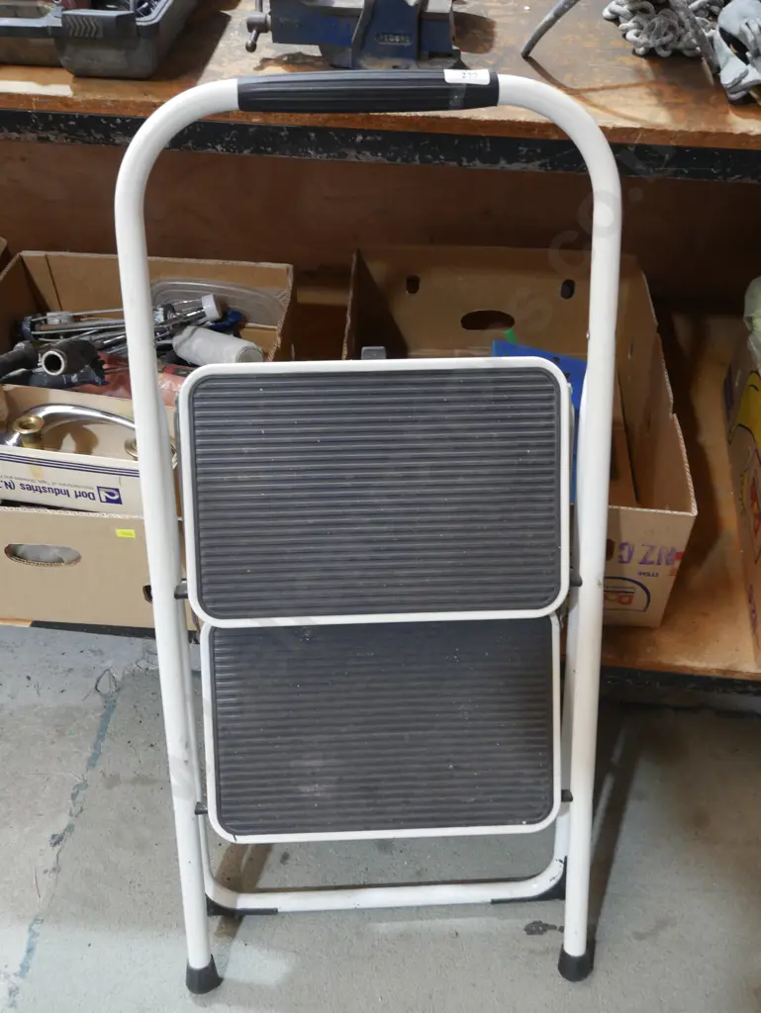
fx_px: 996
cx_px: 380
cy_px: 506
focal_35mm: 34
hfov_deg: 41.8
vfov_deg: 53.9
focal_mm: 17
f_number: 4.5
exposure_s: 1/60
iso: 1000
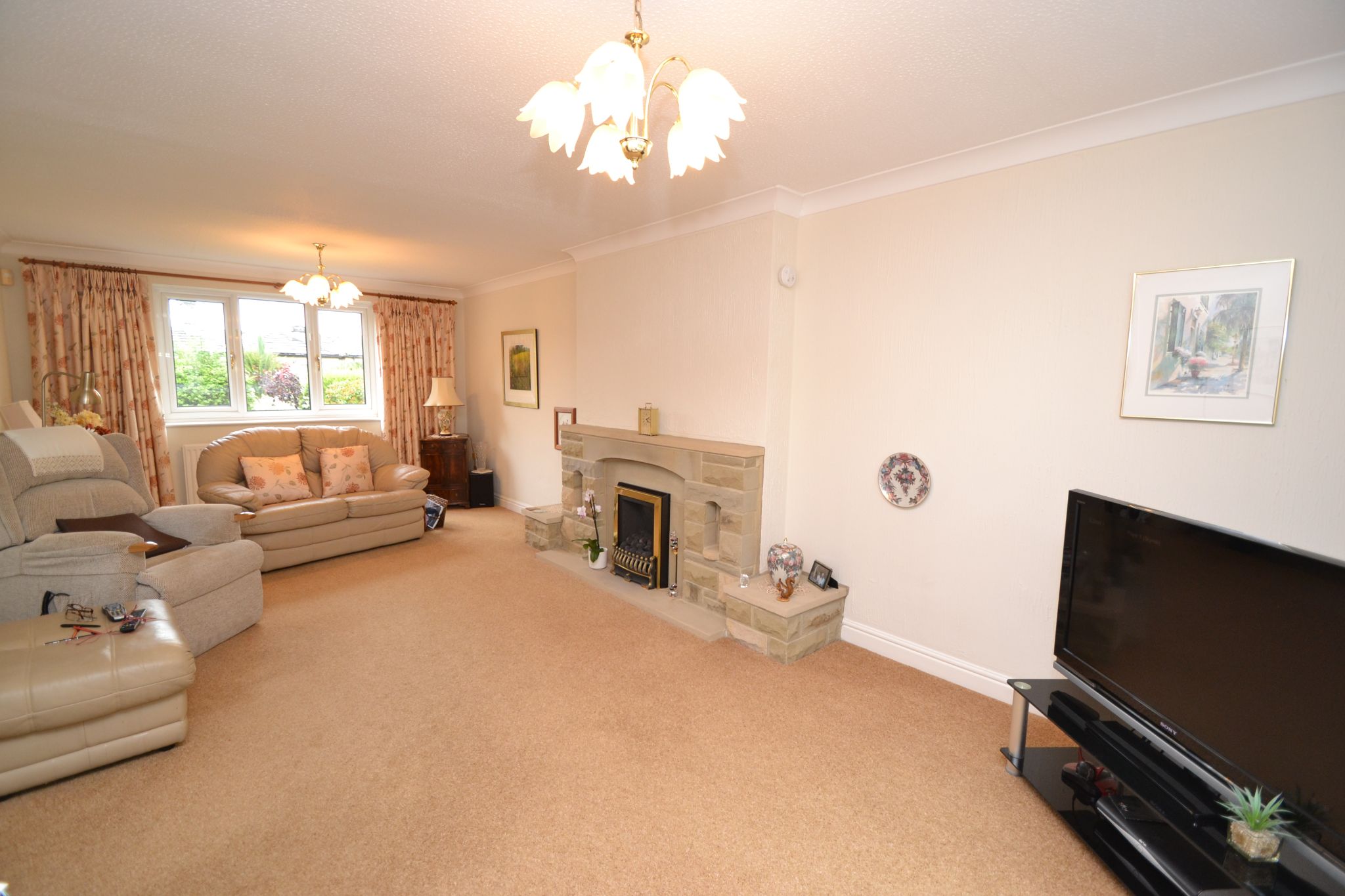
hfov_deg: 100.4
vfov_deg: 77.3
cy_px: 448
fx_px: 560
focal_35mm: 15
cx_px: 672
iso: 560
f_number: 3.5
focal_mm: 10
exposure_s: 1/60
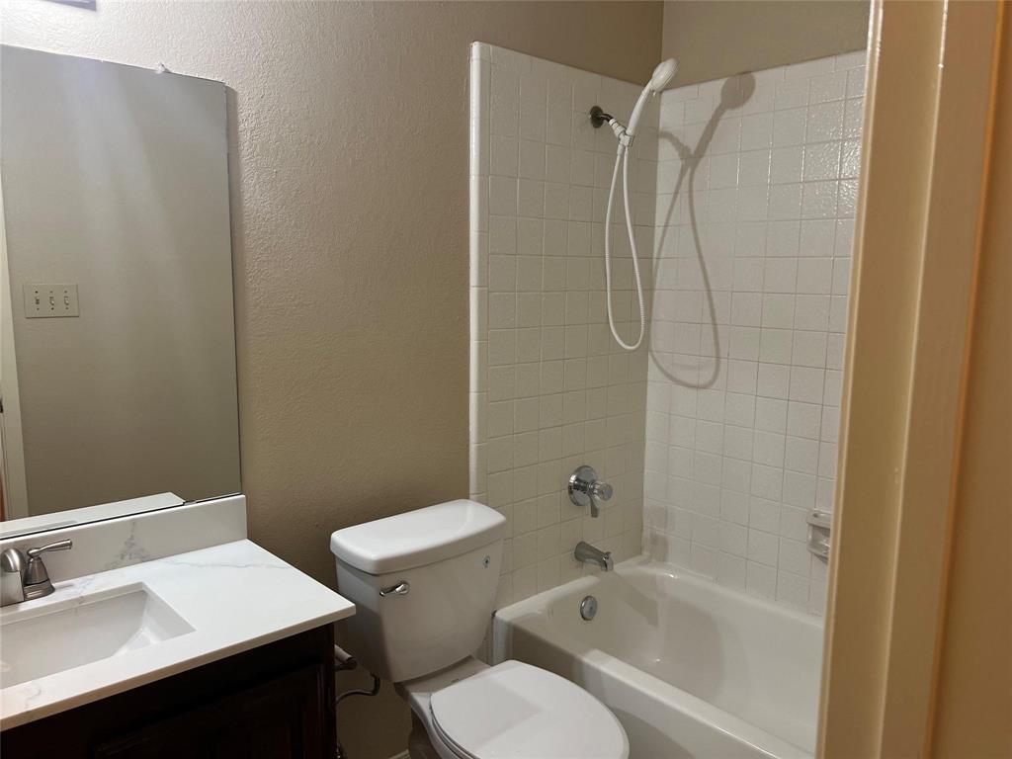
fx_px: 760
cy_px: 380
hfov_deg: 67.3
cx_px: 506
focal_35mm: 26
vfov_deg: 53.1
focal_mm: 5.7
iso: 160
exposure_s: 1/60
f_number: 1.5
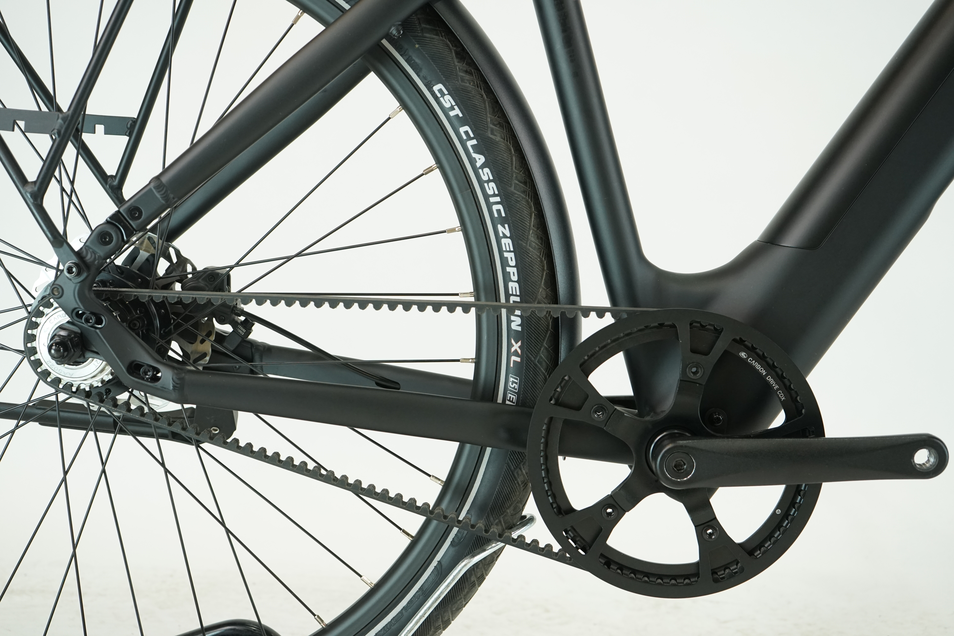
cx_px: 477
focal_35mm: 45
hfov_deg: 43.6
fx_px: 1192
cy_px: 318
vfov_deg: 29.9
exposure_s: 1/200
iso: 1600
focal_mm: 45
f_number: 5.6
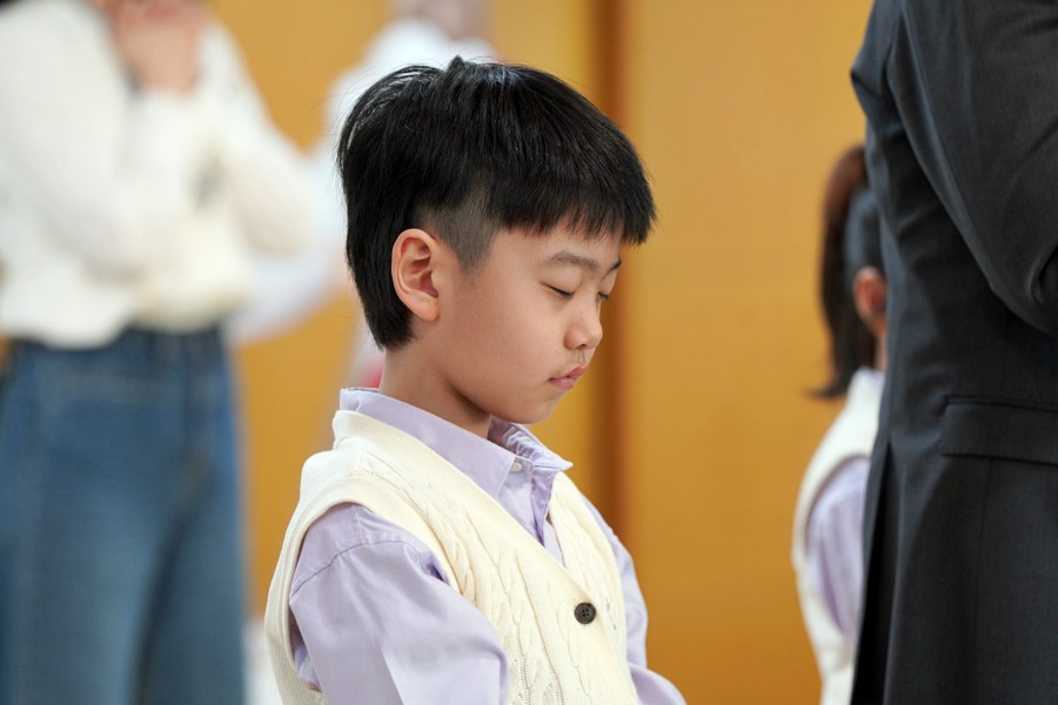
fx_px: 5789
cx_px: 529
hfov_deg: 10.4
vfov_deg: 7.0
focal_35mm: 197
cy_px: 352
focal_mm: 197
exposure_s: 1/200
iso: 1000
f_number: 4
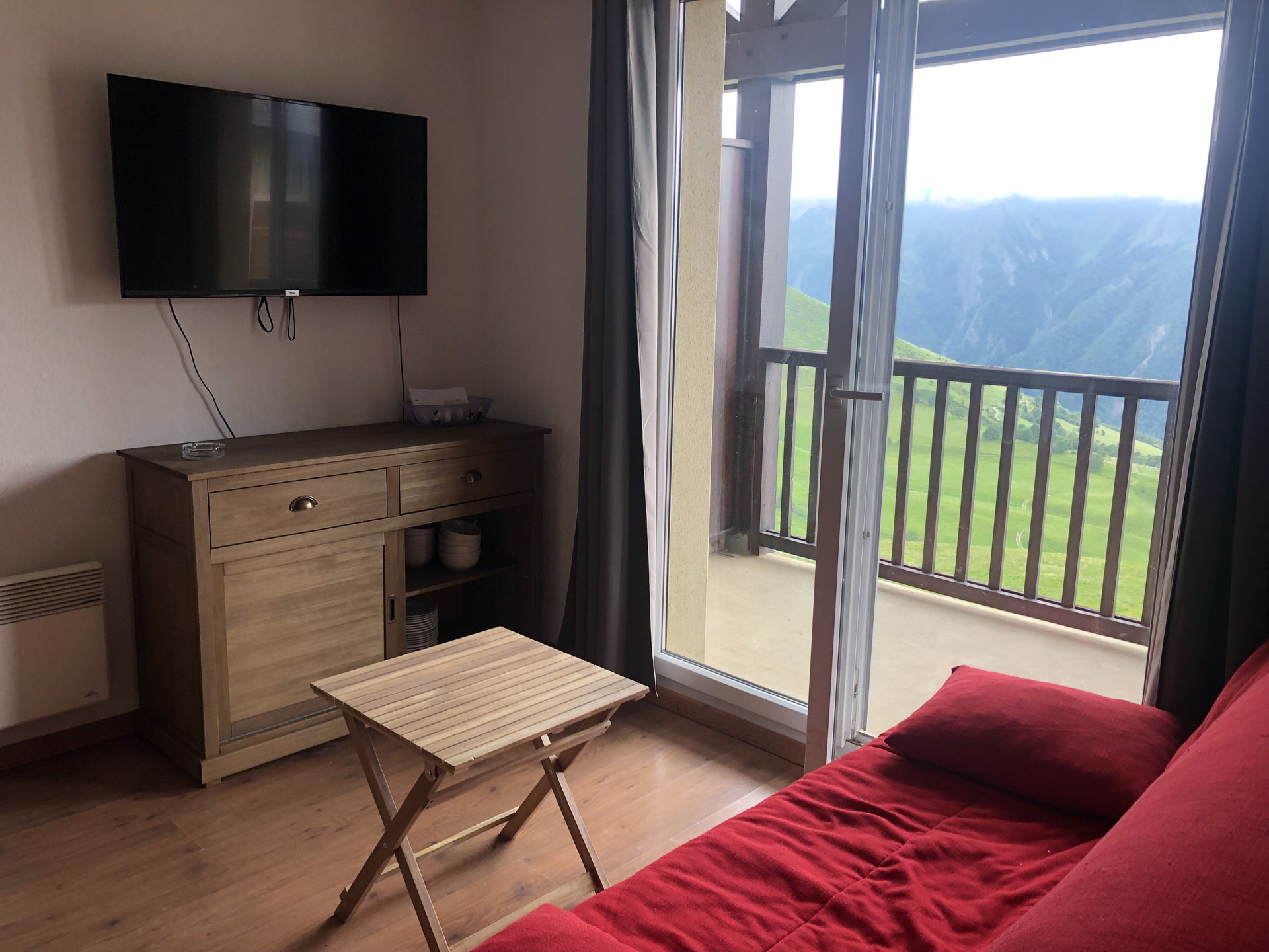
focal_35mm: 28
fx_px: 1026
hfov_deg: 63.4
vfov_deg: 49.7
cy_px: 476
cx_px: 634
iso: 32
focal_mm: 4
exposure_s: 1/120
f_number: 1.8
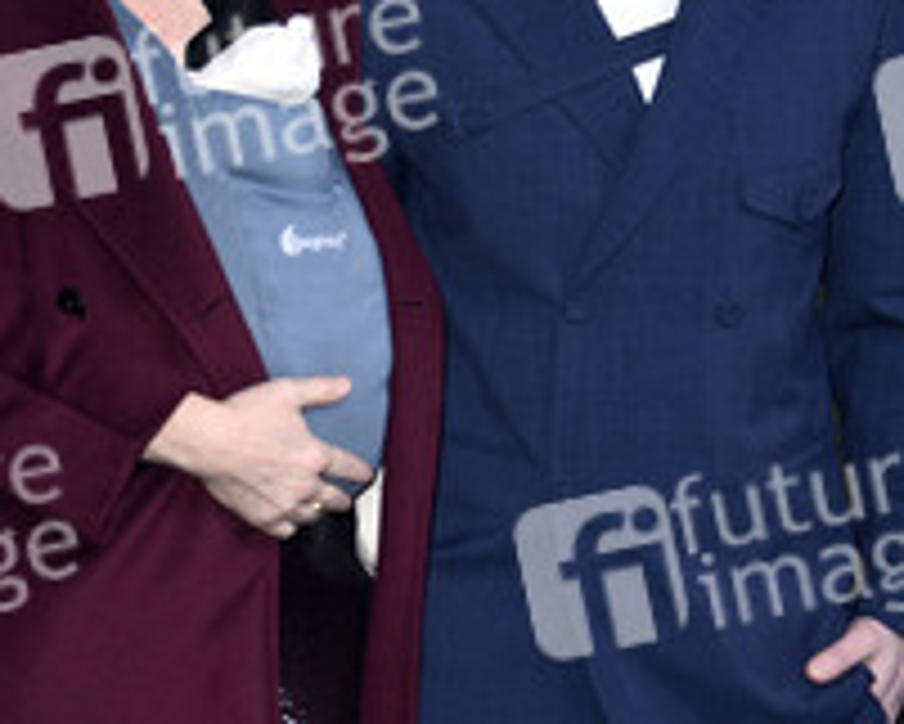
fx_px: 4497
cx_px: 337
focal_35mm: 168
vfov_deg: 9.2
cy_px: 328
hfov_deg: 11.5
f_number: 5.6
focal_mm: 90
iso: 640
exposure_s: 1/250
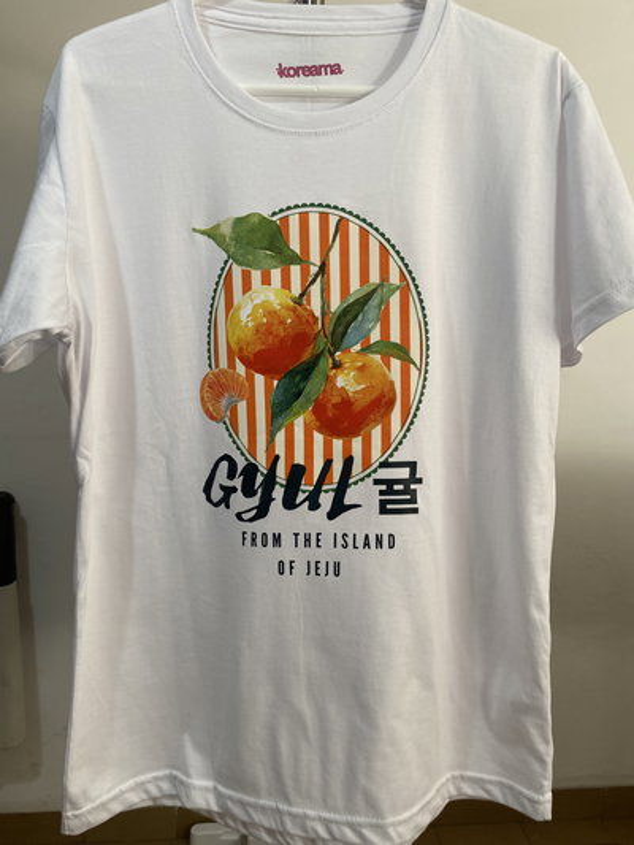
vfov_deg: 67.3
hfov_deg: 53.1
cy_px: 422
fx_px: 635
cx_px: 317
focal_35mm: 26
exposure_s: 1/121
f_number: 1.8
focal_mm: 4.25
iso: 64
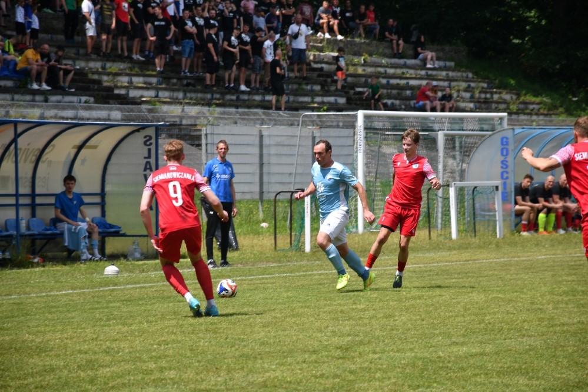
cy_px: 196
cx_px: 294
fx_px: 3430
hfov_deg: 9.8
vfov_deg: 6.5
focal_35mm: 210
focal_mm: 140
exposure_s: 1/400
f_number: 6.3
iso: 100
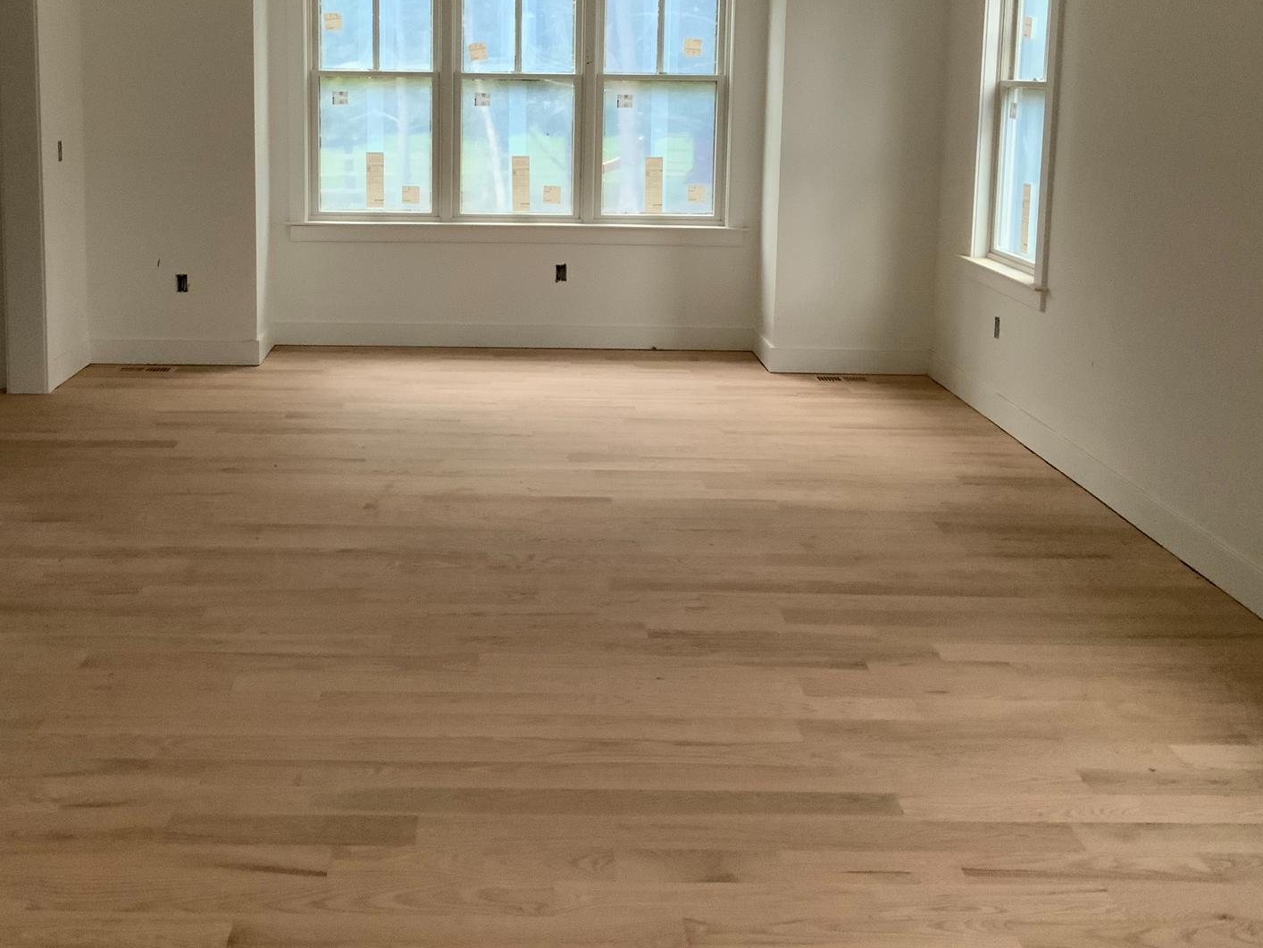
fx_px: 1533
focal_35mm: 42
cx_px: 522
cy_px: 265
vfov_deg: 33.8
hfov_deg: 44.6
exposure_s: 1/55
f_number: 1.8
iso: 320
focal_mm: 3
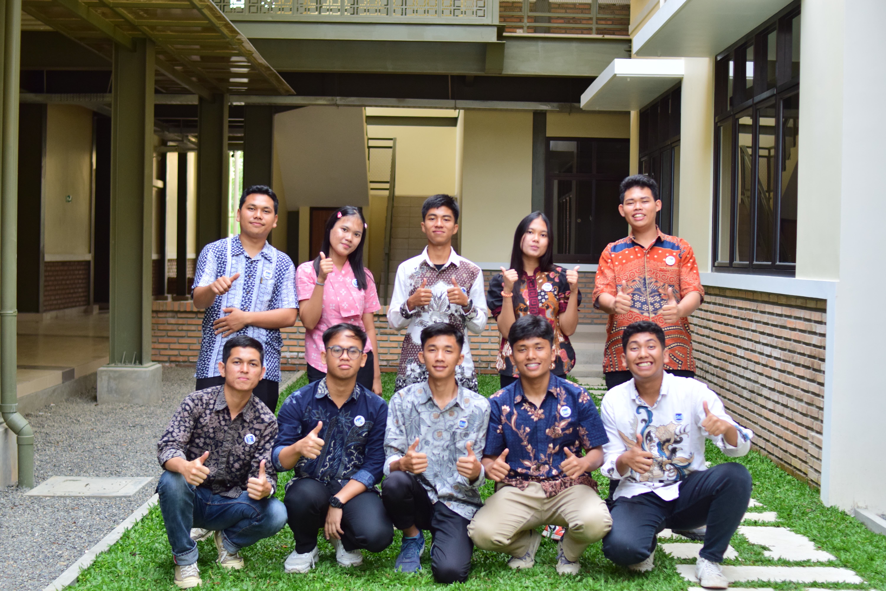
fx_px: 1292
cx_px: 443
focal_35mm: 52
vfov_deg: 25.8
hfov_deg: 37.9
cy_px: 296
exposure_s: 1/160
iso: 500
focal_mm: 35
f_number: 2
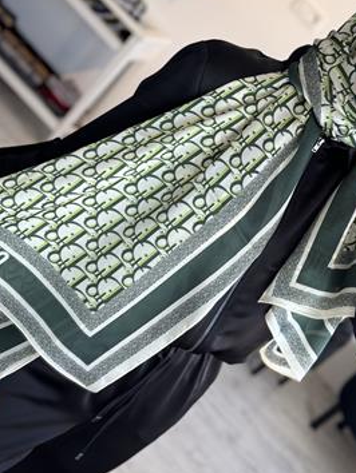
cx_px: 175
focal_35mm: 56
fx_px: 767
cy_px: 243
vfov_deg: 34.3
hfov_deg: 26.1
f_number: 1.78
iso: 64
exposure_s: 1/325
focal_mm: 6.86
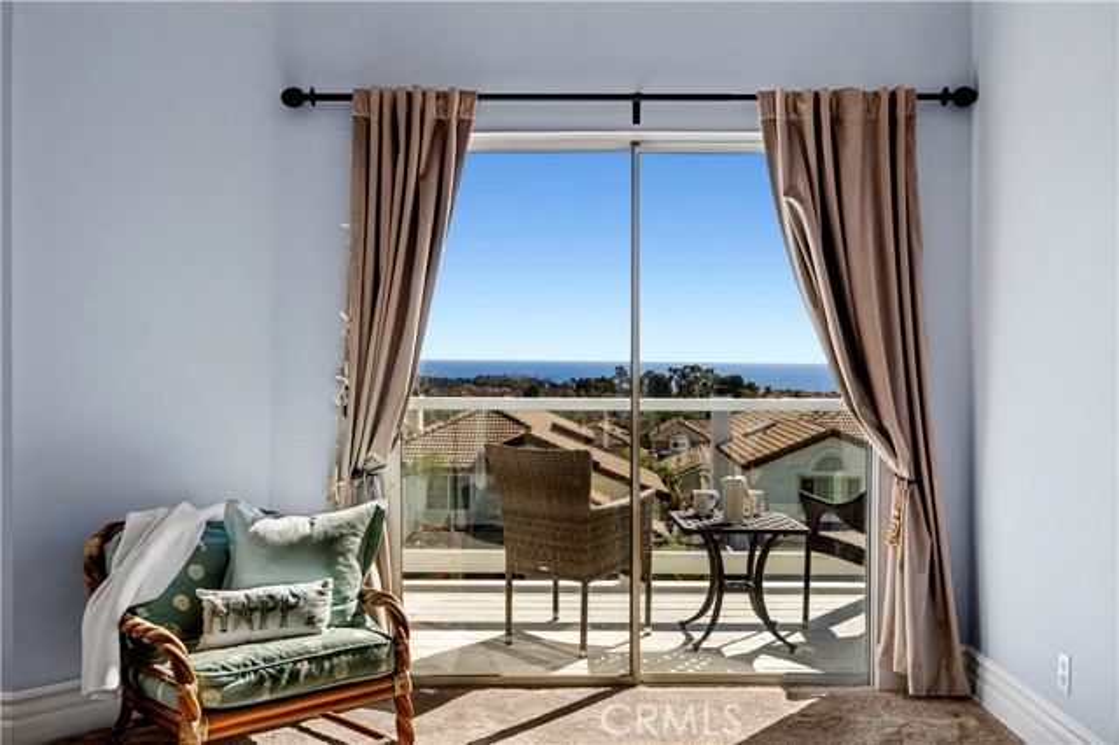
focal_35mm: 35
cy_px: 372
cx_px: 560
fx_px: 1087
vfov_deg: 37.8
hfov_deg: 54.5
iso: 160
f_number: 9
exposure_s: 1/160
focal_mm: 35
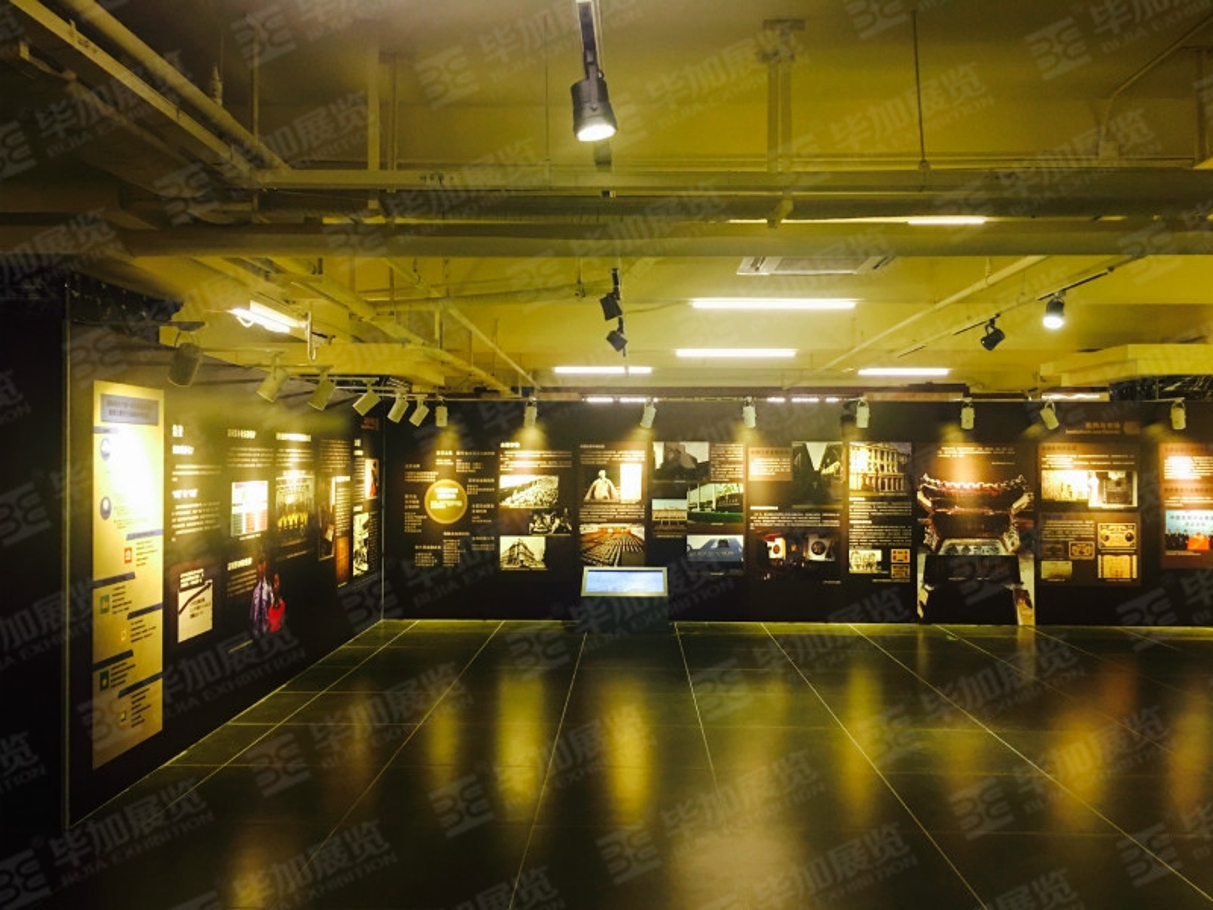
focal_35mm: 29
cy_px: 455
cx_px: 606
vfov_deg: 48.2
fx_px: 1016
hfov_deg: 61.7
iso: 100
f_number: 2.2
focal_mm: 4.15
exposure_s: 1/17
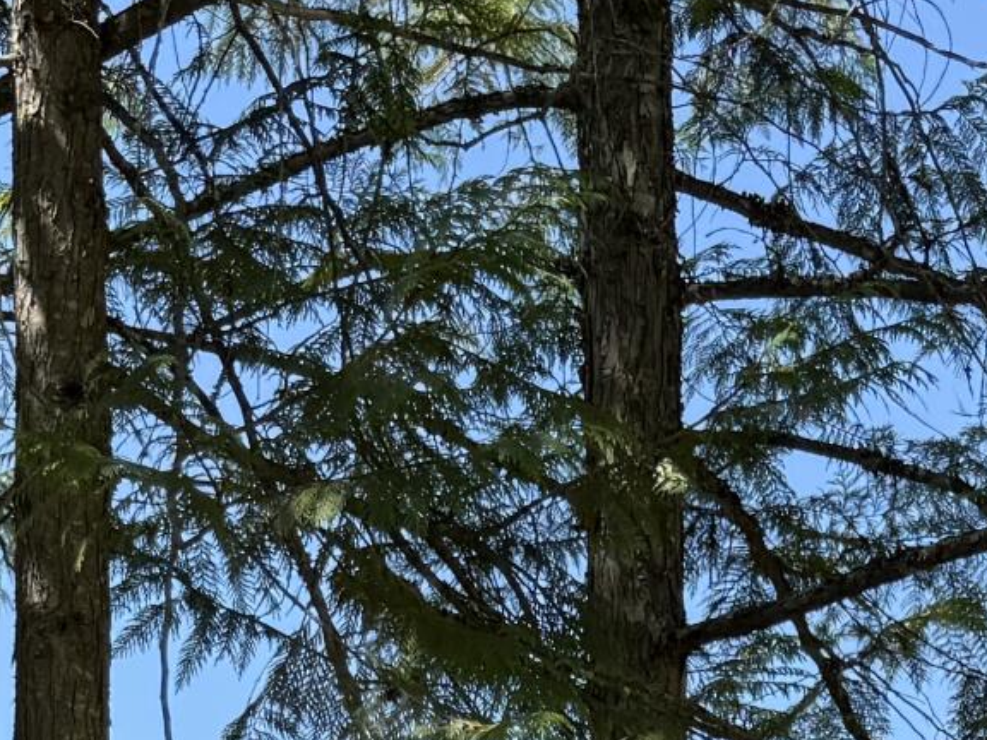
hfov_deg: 15.7
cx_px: 644
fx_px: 3564
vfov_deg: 10.2
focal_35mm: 125
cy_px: 1800
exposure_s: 1/1493
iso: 80
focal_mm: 6.76
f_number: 1.78
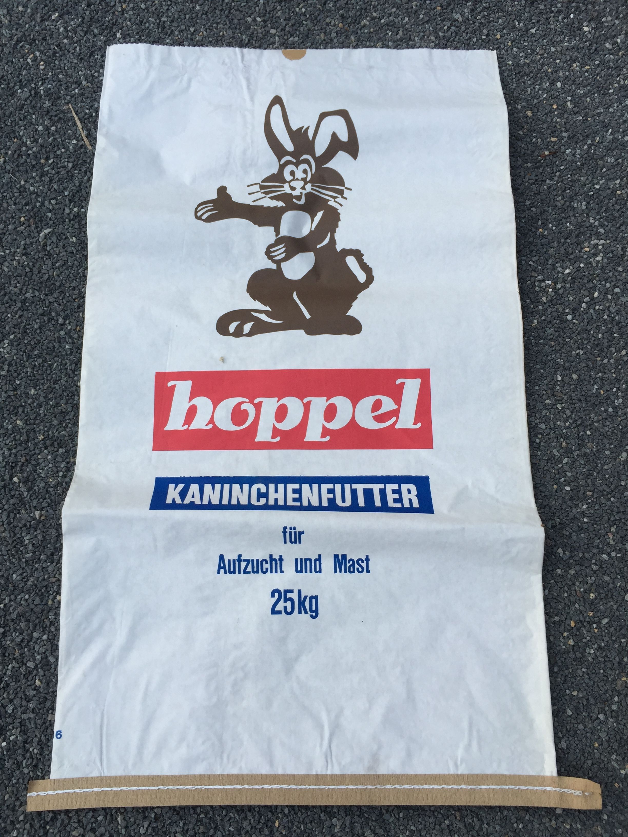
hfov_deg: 48.2
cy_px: 418
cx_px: 314
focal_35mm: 29
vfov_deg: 61.7
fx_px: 701
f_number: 2.2
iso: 32
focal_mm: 4.15
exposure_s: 1/233
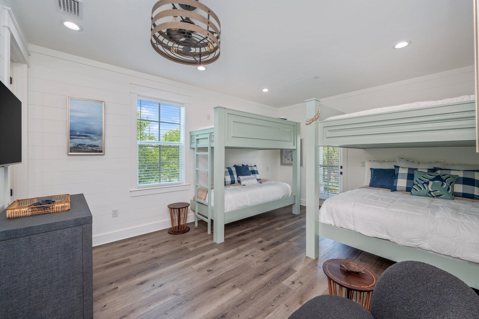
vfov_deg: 81.1
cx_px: 240
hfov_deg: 104.3
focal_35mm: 14
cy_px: 160
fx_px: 186
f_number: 9
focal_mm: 14
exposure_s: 1/40
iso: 200
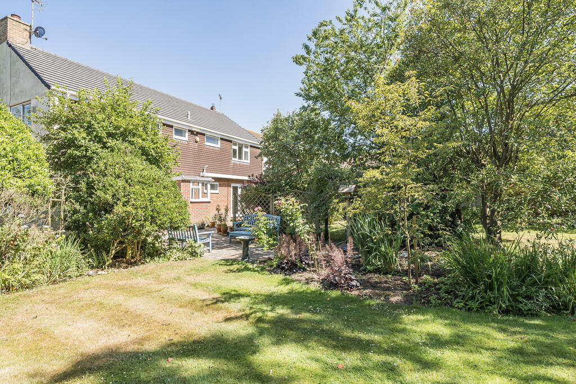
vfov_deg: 67.4
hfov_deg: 90.0
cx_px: 288
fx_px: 288
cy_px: 192
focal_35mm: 18
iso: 200
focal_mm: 12
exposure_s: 1/125
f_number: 8
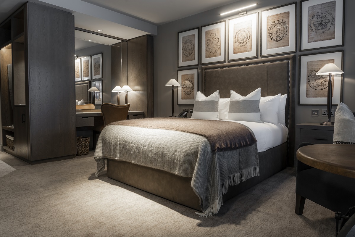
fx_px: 237
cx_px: 178
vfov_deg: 53.2
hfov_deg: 73.7
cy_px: 118
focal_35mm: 24
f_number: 11
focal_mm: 24
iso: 125
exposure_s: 1/1.25
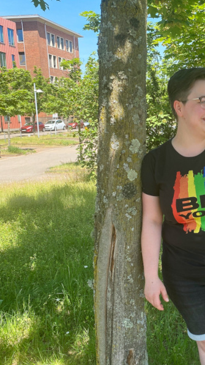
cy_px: 182
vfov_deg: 52.8
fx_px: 367
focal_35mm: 38
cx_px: 203
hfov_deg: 29.2
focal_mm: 4.3
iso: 32
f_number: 1.8
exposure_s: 1/742
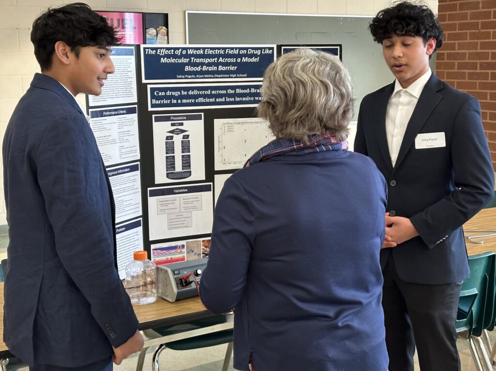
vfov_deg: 30.2
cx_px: 248
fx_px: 687
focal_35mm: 48
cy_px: 186
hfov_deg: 39.7
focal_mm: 6.86
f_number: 1.78
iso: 200
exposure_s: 1/60
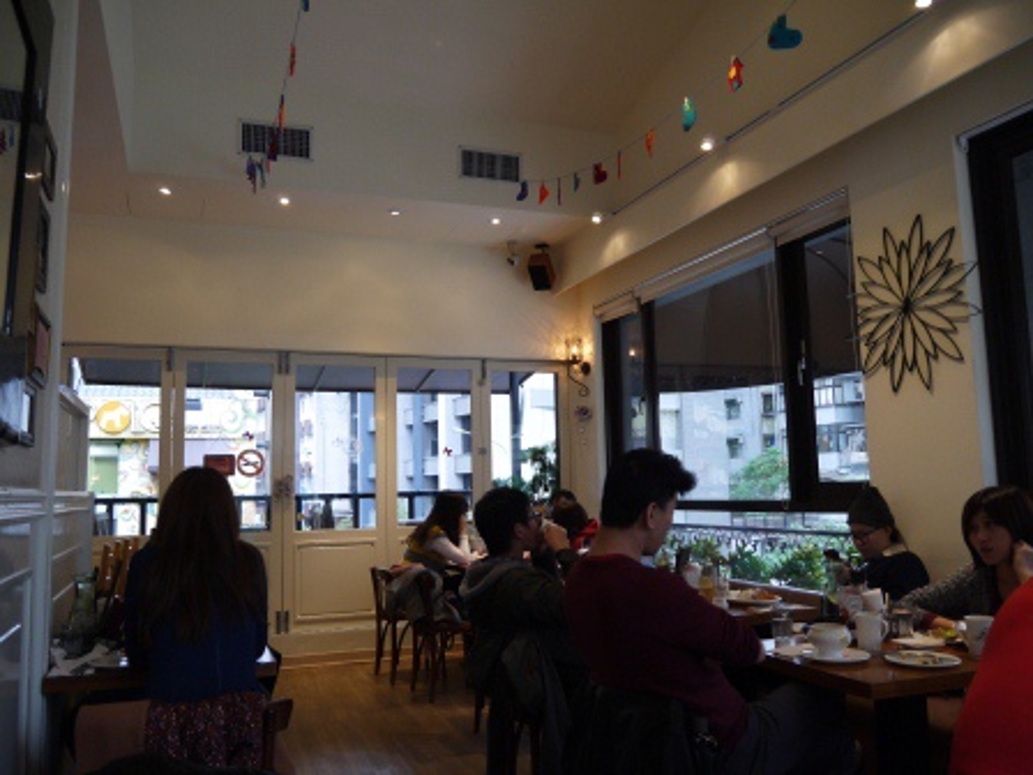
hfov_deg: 63.4
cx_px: 516
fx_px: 836
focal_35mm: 28
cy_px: 388
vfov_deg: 49.7
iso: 800
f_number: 3.5
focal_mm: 14
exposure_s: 1/60
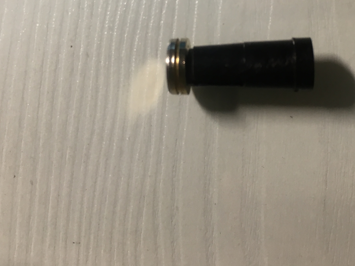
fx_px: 554
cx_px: 209
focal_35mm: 54
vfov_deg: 26.1
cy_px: 25
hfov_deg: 35.4
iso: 40
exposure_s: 1/33
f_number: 2.2
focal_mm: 4.15
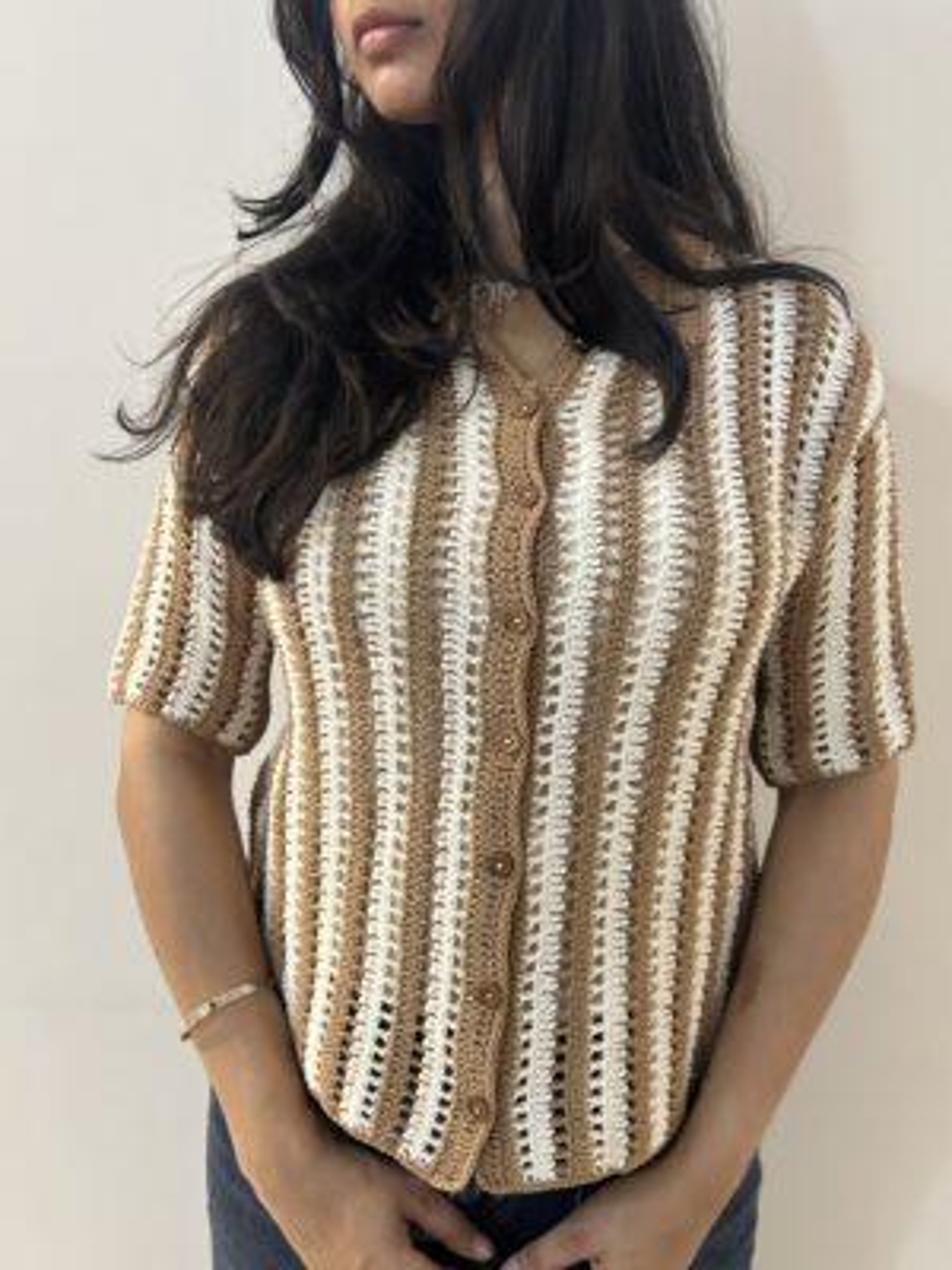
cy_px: 635
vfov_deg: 67.3
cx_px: 476
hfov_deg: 53.1
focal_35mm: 26
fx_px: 953
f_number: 1.5
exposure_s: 1/50
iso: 250
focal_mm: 5.7
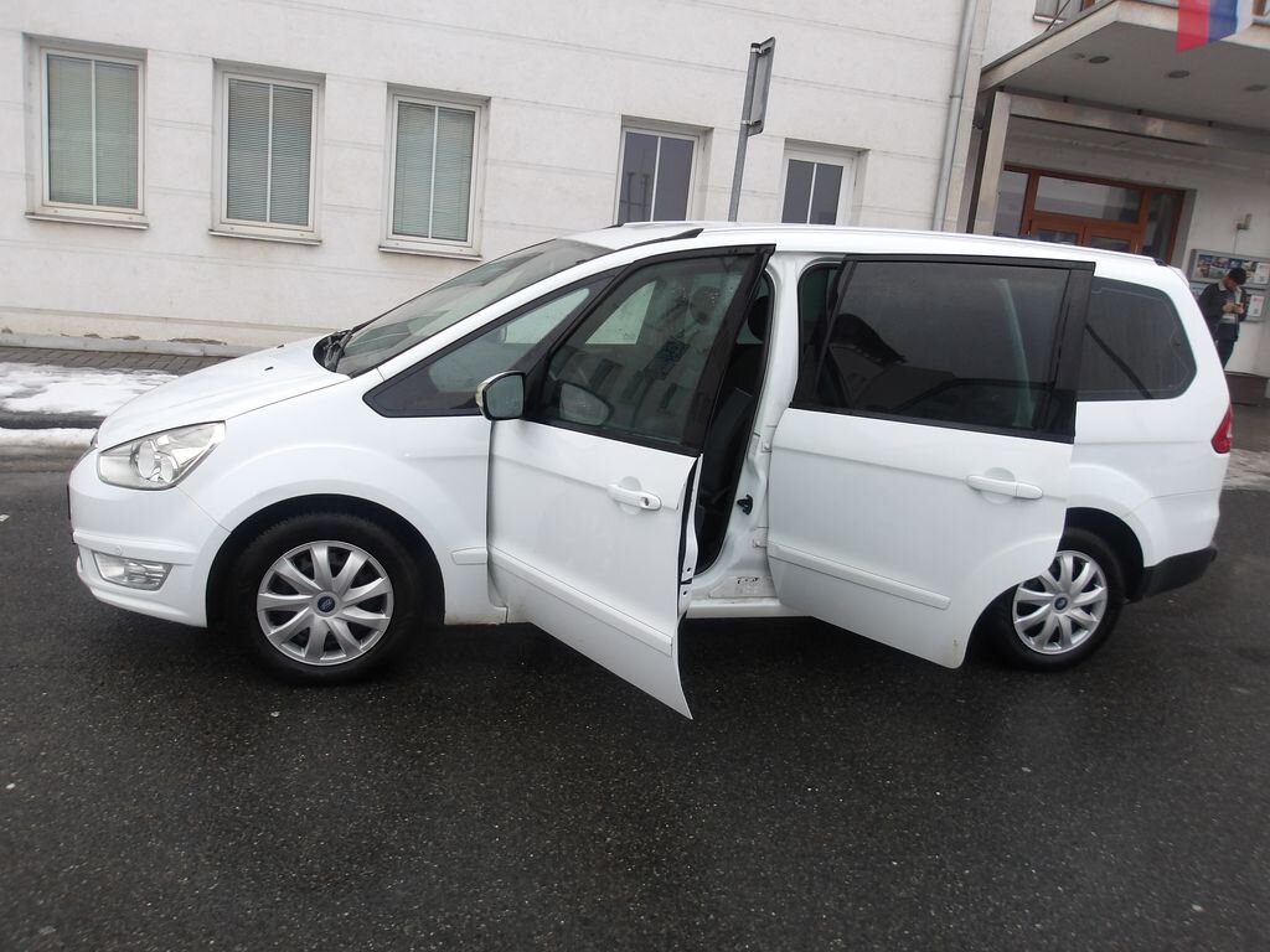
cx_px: 635
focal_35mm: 27
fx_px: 991
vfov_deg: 51.4
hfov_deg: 65.3
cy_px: 476
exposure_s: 1/228
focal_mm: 4.9
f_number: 3
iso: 100
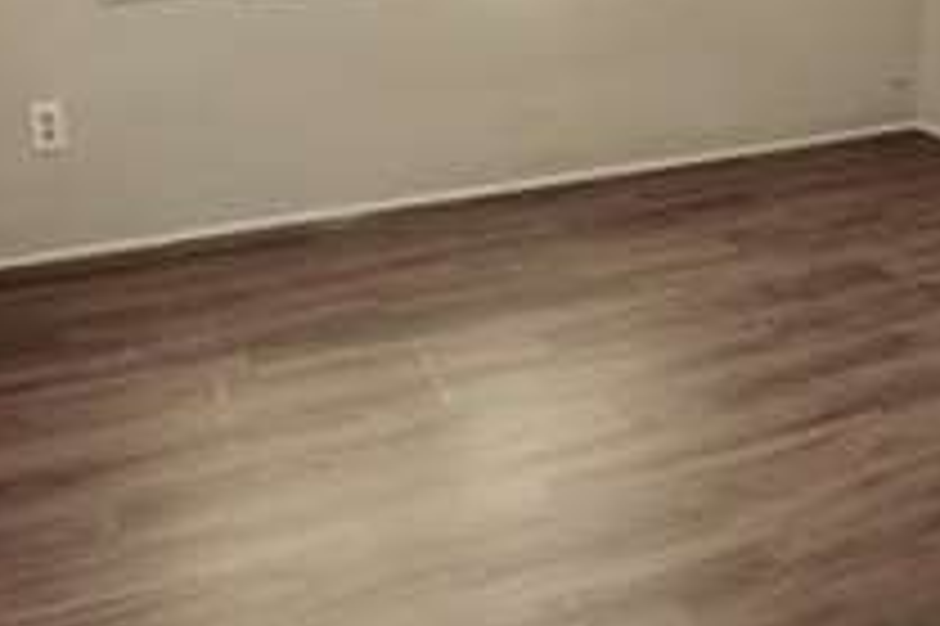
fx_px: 1278
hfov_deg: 40.3
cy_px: -65
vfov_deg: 25.5
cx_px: 522
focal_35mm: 49
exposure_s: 1/60
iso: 500
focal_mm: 16
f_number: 4
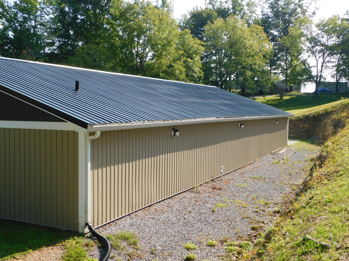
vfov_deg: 36.0
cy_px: 130
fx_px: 403
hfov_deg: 46.8
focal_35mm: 40
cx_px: 174
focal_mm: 7.1
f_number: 3.6
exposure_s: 1/500
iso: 125
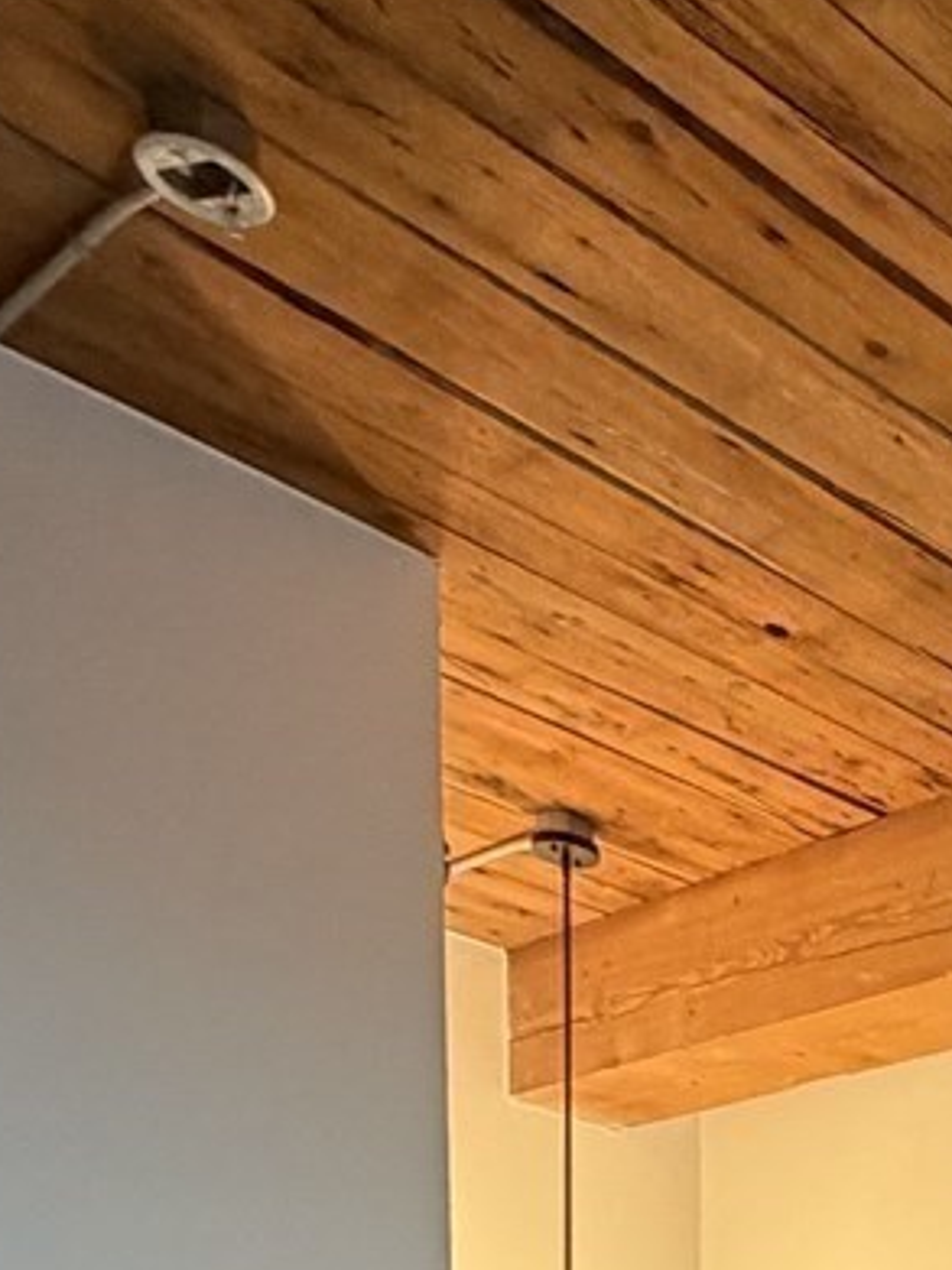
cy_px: 1978
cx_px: 1511
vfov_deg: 25.1
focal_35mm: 55
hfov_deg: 21.3
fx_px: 2018
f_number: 2.2
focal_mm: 2.22
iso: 400
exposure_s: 1/60
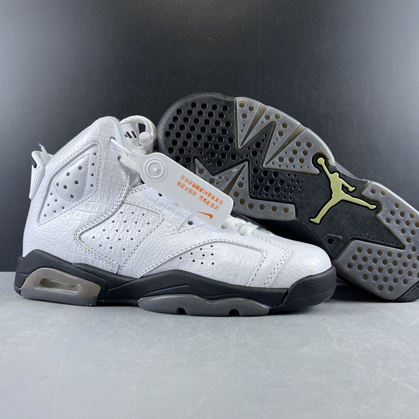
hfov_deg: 52.4
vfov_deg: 52.5
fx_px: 425
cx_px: 234
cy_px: 209
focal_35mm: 31
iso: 64
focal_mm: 4.25
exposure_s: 1/100
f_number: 1.8
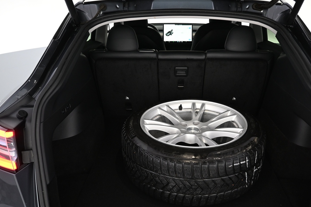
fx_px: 285
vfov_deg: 39.7
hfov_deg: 57.1
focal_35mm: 33
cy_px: 130
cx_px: 173
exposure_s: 1/25
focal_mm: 16
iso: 720
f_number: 3.5
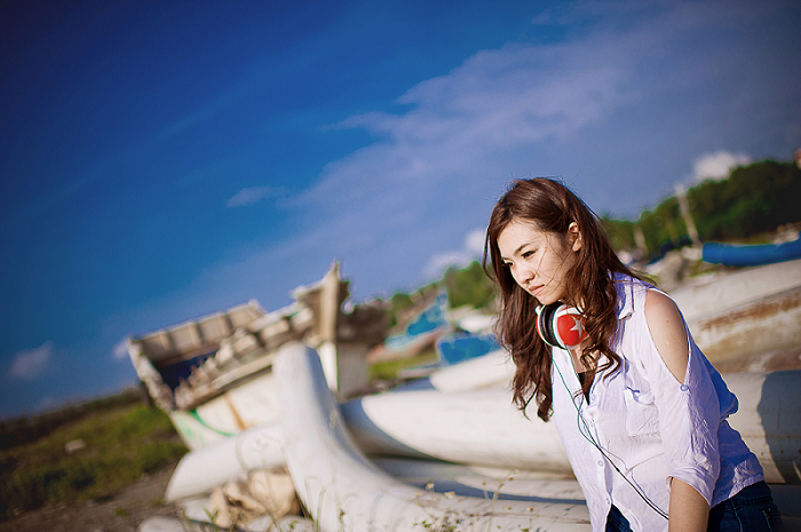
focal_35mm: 35
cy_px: 266
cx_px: 400
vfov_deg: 37.8
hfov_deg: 54.5
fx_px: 778
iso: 100
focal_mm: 35
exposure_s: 1/8000
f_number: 1.4
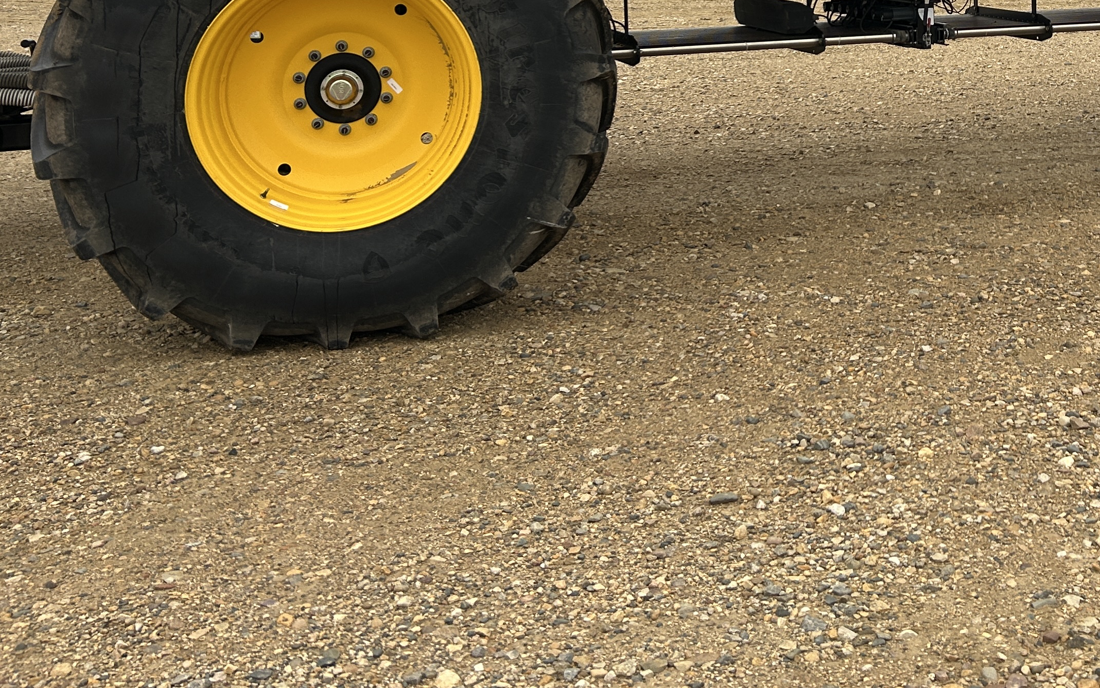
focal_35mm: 52
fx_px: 1559
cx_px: 988
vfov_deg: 23.3
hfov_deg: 36.5
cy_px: -80
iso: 50
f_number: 1.5
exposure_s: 1/607
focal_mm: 5.7
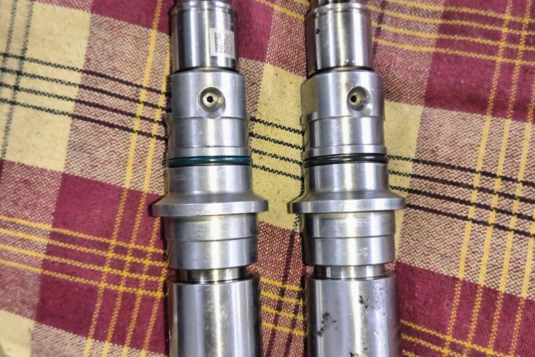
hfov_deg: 73.7
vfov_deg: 53.2
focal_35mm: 24
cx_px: 267
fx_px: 357
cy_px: 187
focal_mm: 5.56
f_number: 1.8
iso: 1646
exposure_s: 1/50
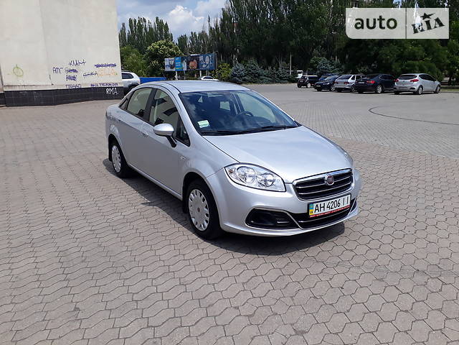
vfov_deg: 51.4
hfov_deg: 65.3
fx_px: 358
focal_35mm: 27
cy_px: 172
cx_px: 230
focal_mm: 3.6
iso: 40
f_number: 1.9
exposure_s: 1/1845
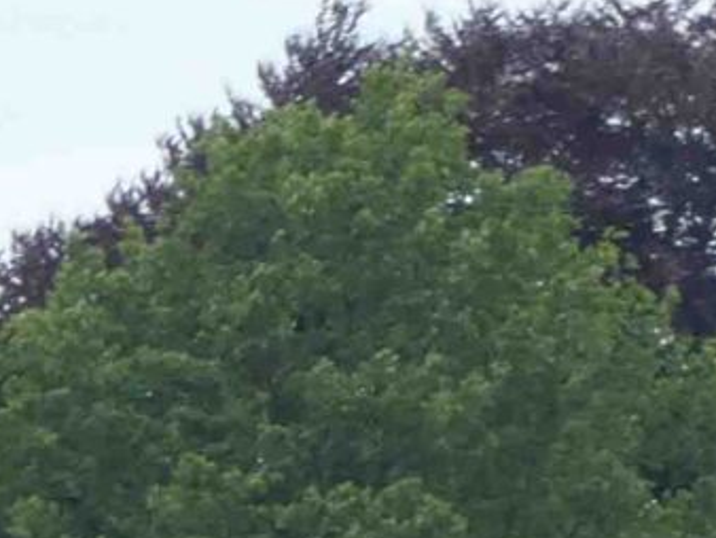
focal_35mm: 1552
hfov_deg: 1.3
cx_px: 943
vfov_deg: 1.0
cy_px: 1720
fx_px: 32124
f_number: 5.5
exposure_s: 1/160
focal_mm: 36.8
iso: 80
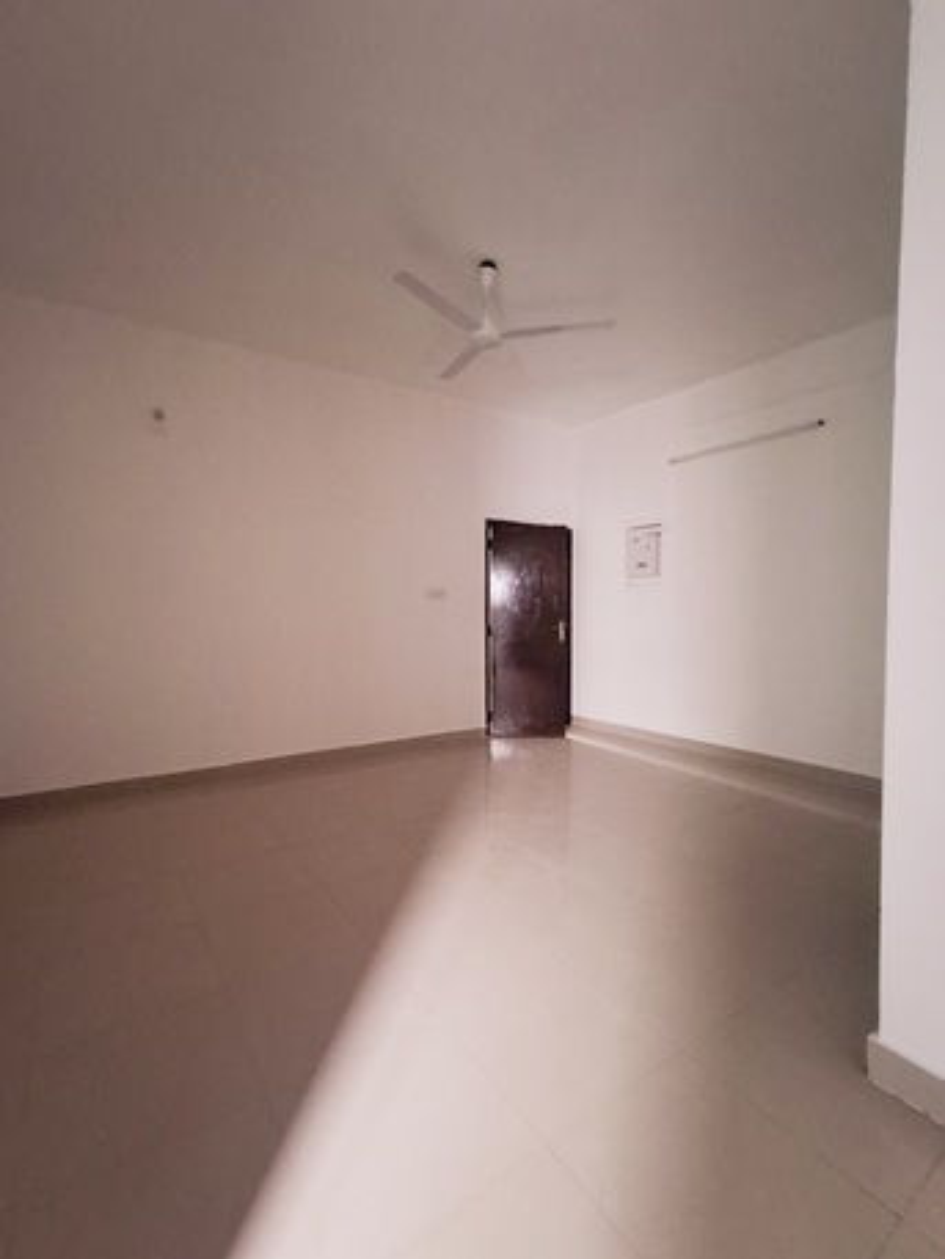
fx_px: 582
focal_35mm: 16
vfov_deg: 94.5
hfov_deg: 78.1
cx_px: 472
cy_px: 630
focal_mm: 1.64
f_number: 2.2
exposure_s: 1/17
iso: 500
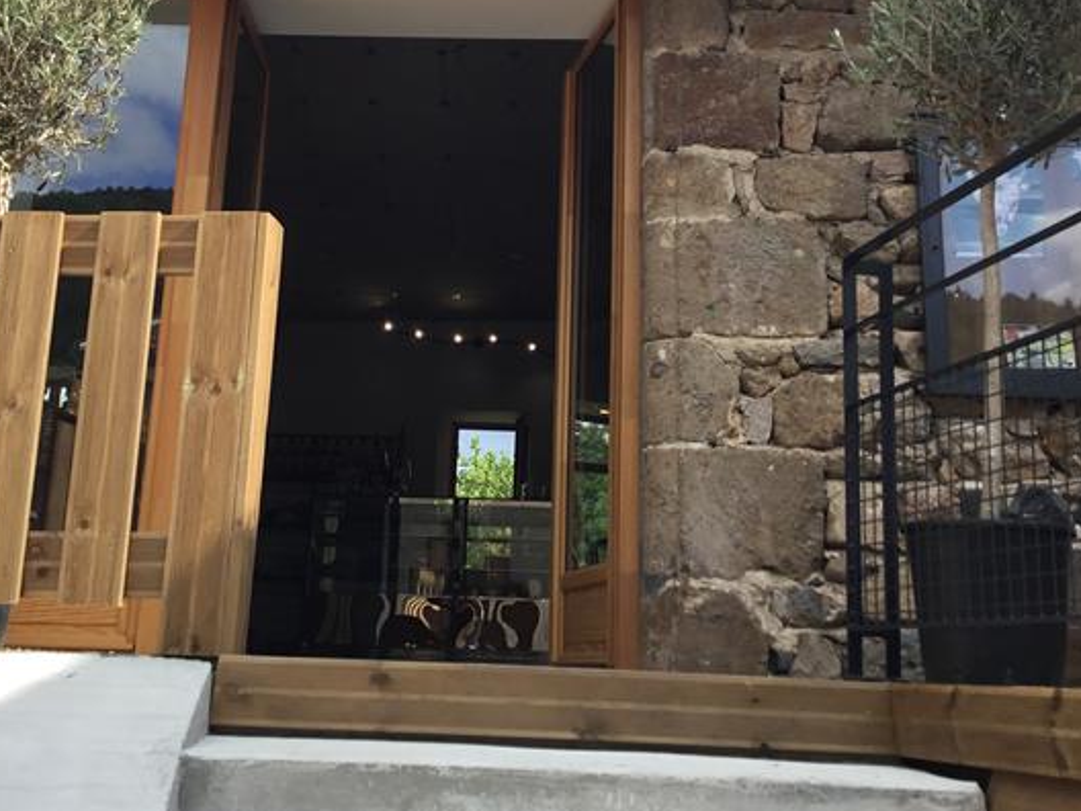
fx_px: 1468
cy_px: 244
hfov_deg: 40.4
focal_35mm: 47
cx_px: 500
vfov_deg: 30.6
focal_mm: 3.3
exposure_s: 1/515
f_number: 2.4
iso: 25
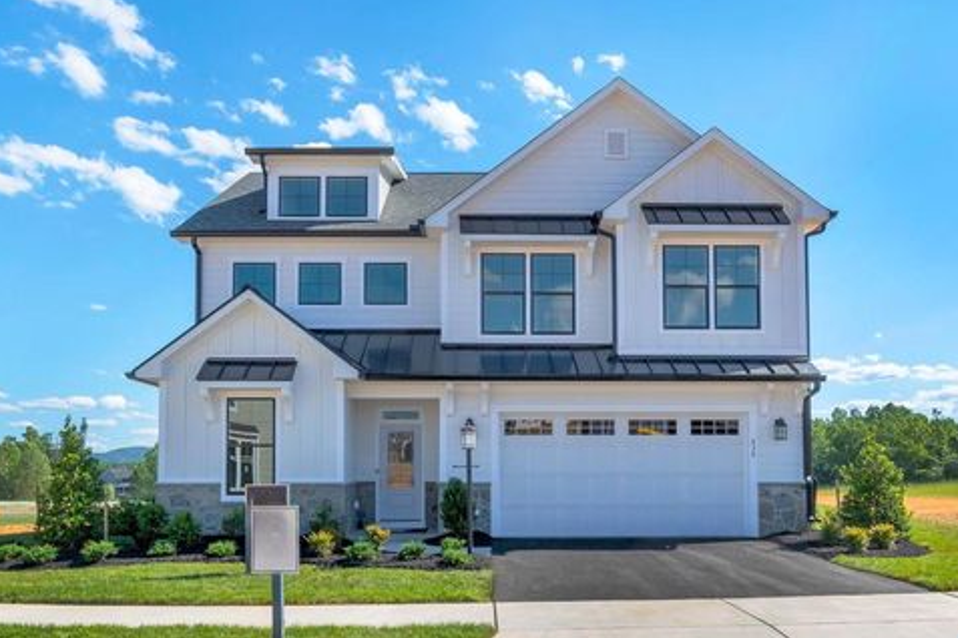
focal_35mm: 22
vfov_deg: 57.2
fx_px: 585
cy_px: 318
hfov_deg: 78.6
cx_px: 496
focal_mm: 14
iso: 100
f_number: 10
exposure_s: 1/400
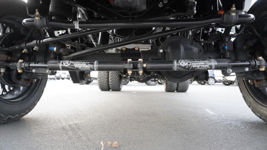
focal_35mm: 26
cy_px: 61
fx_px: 184
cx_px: 131
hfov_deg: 71.9
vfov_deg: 44.2
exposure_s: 1/160
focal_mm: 16
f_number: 3.5
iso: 1600
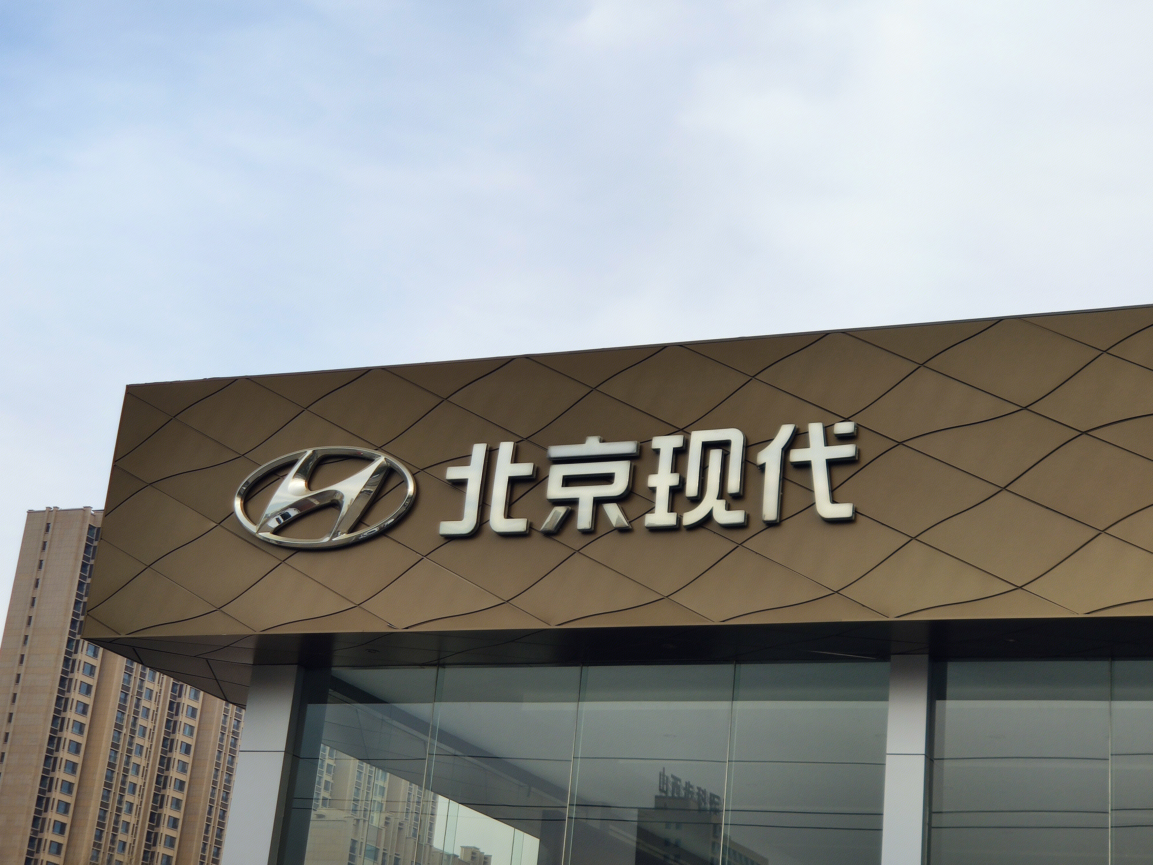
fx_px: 2132
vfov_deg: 22.9
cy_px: 432
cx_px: 576
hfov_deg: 30.3
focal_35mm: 64
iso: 100
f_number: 2.2
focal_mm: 6.22
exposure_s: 1/532
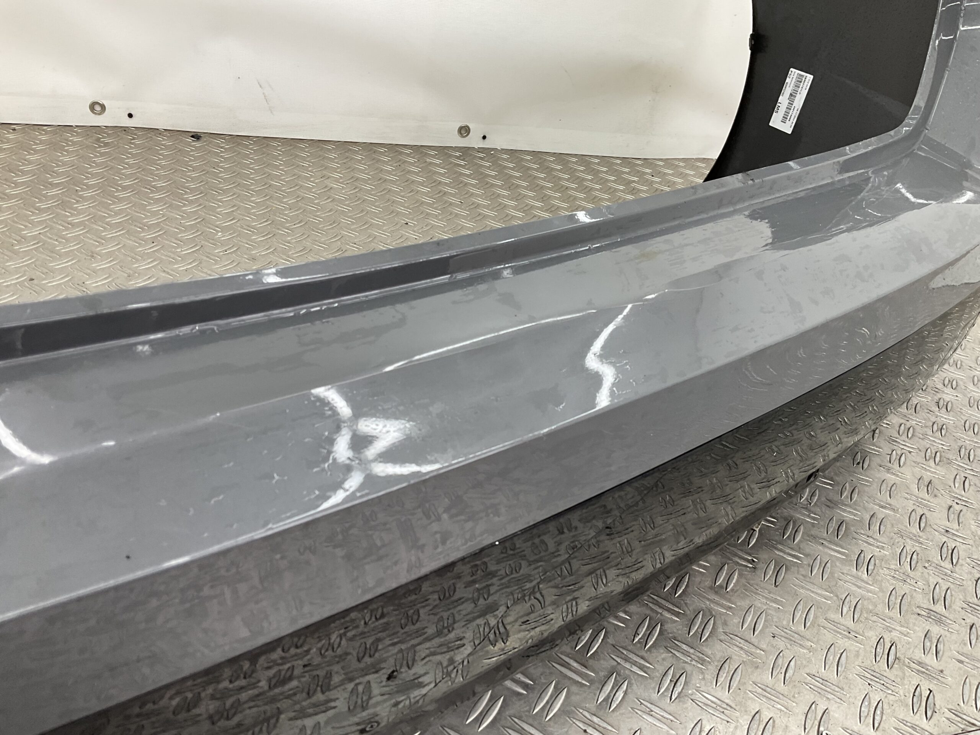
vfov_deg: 48.2
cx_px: 490
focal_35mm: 29
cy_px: 368
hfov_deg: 61.7
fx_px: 821
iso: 40
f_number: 1.8
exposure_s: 1/120
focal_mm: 3
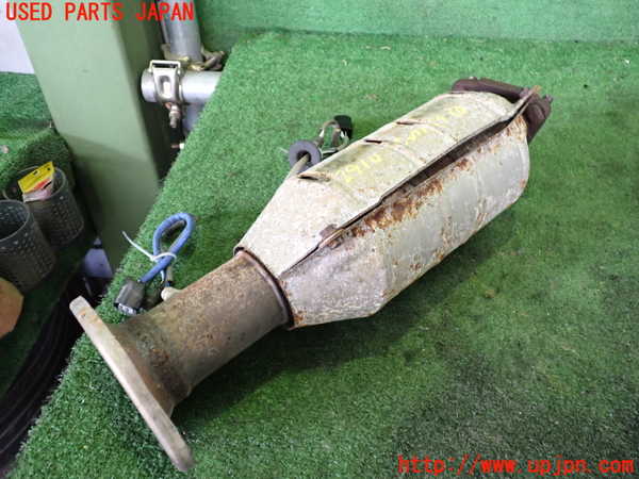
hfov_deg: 60.0
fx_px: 554
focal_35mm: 30
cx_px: 320
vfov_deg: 46.8
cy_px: 240
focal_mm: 5.4
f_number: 2.3
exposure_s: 1/30
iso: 400
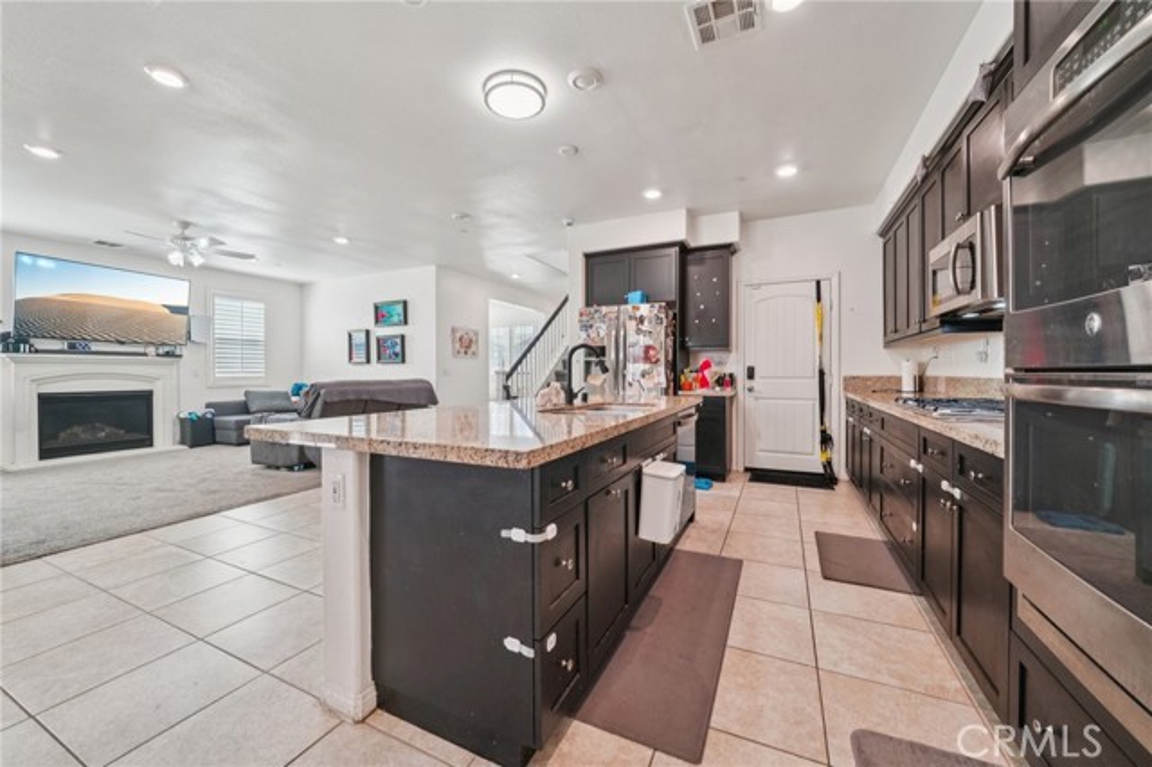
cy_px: 384
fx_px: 416
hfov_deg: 108.4
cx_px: 576
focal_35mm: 13
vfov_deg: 85.4
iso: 400
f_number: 8
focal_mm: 13
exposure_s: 1/13
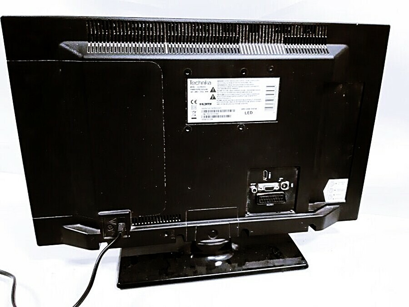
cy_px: 154
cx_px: 204
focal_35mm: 27
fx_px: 319
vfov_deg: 51.4
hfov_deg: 65.3
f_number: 1.7
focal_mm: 3.93
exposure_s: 1/25
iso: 400
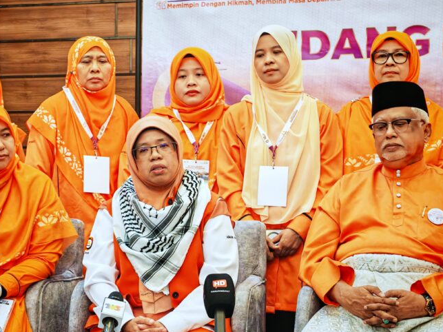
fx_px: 1100
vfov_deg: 17.1
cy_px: 197
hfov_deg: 22.7
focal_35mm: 86
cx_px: 181
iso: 3200
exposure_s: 1/33
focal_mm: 15.38
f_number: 2.6
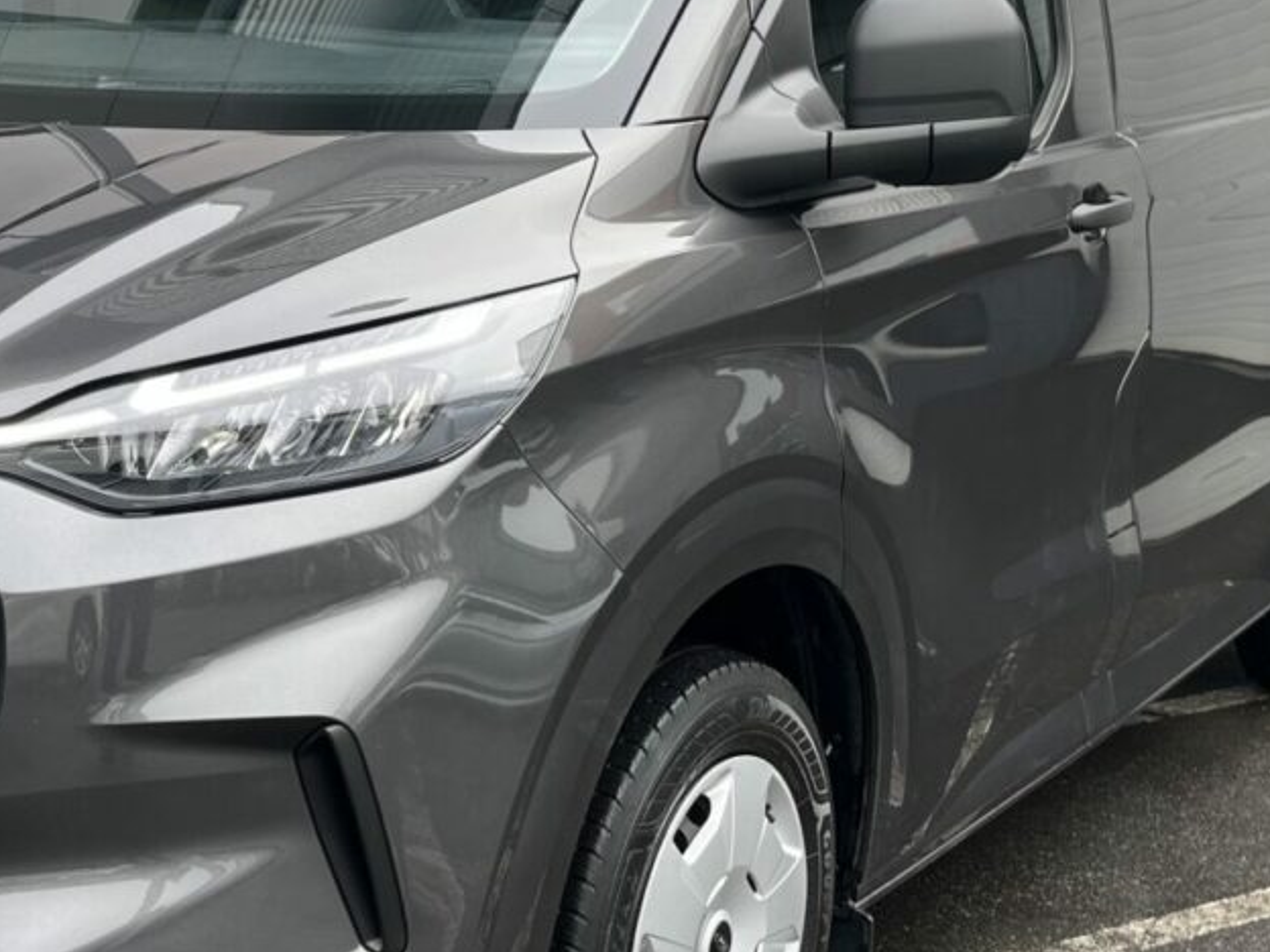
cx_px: 480
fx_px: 2348
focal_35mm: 64
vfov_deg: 22.5
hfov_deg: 30.1
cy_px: 146
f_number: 1.6
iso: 32
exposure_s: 1/143
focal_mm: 5.1
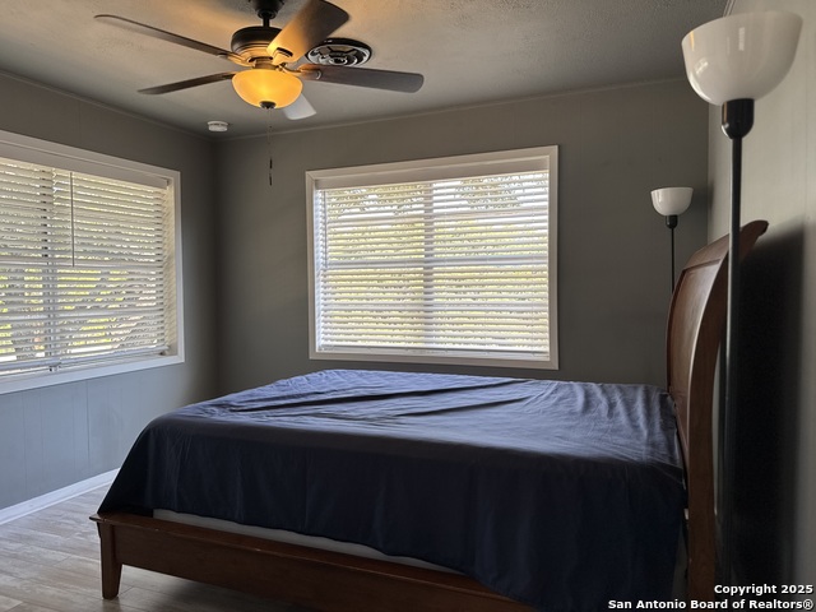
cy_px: 306
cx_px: 408
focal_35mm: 24
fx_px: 566
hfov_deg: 71.6
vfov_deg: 56.8
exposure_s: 1/120
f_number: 1.78
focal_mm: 6.76
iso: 64
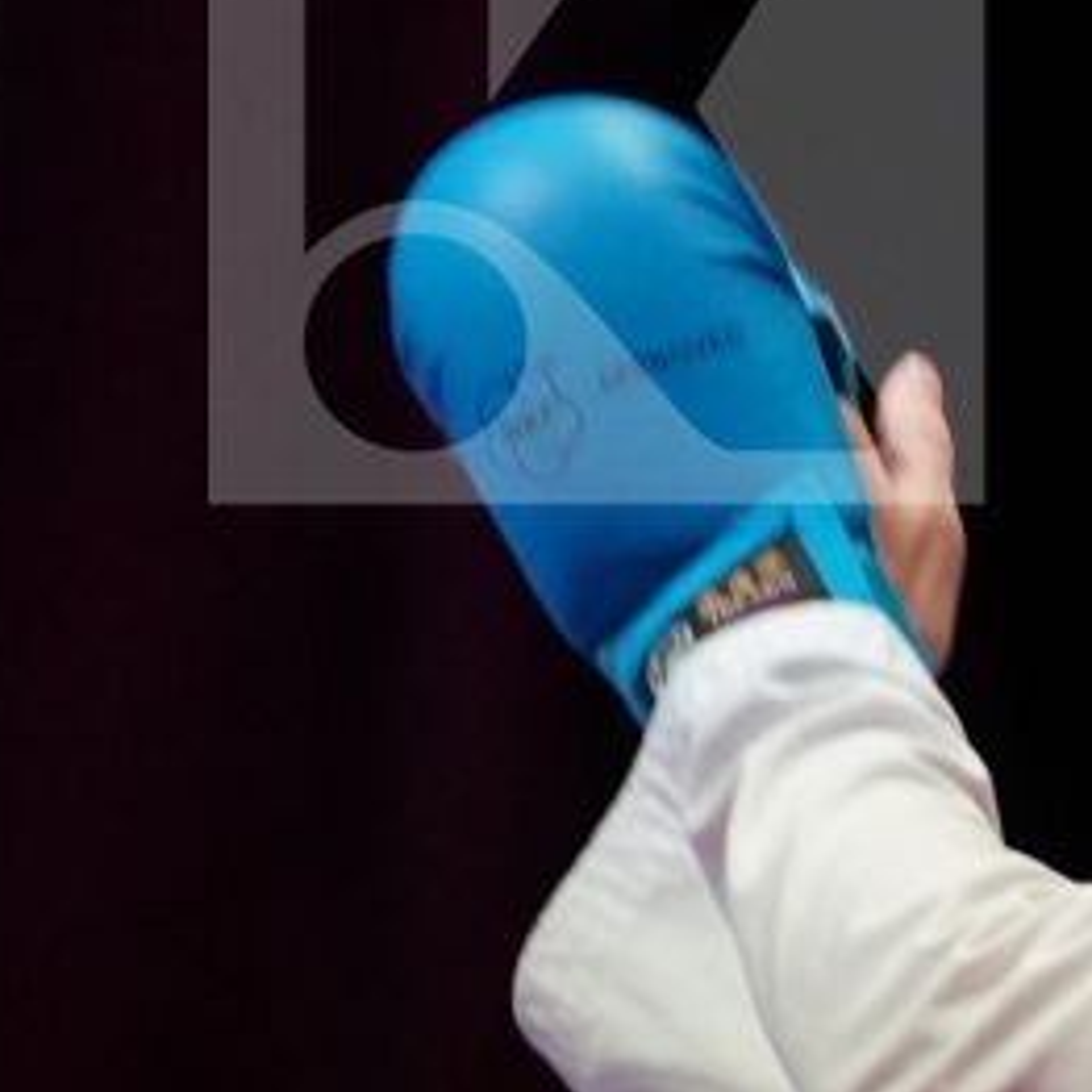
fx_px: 34370
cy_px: 1600
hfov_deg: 1.8
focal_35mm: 963
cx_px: 3422
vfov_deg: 1.8
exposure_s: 1/1000
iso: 2000
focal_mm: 165
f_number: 2.8
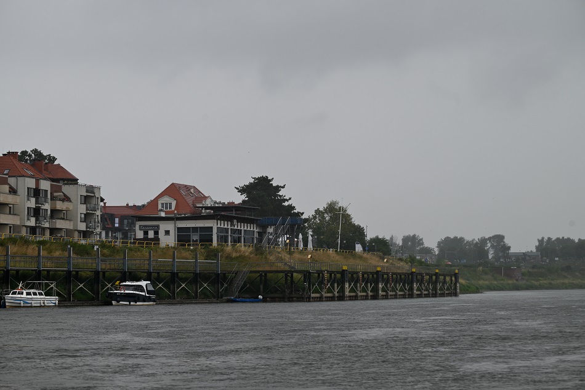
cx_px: 292
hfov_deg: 21.5
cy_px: 195
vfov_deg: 14.4
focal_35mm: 95
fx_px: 1544
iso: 100
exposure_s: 1/500
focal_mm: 95
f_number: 8
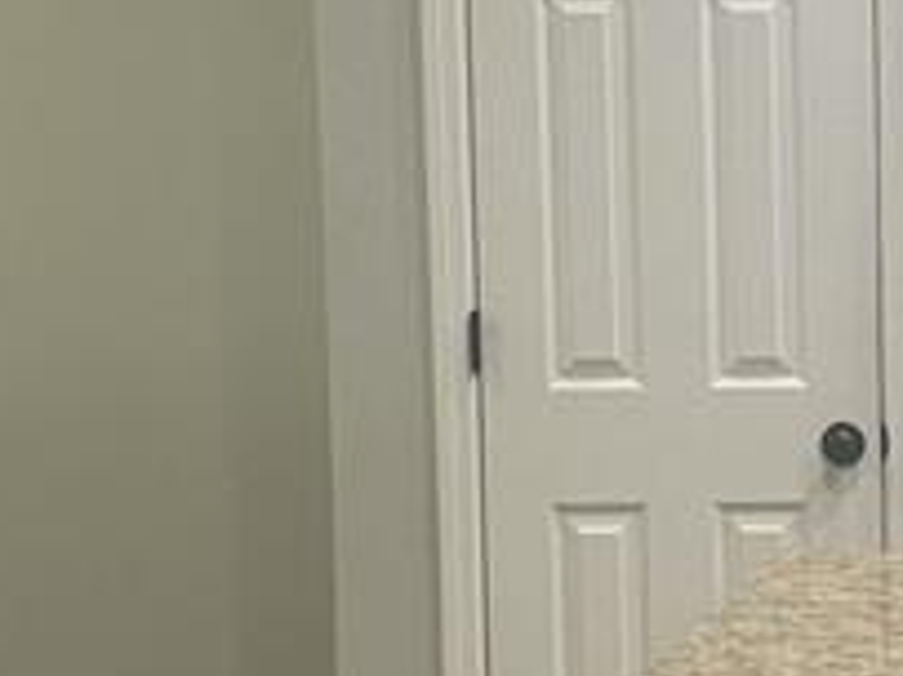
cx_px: 1005
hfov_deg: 14.7
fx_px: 3415
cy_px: 418
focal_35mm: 131
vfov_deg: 11.3
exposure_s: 1/60
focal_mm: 5.1
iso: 80
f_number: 1.6
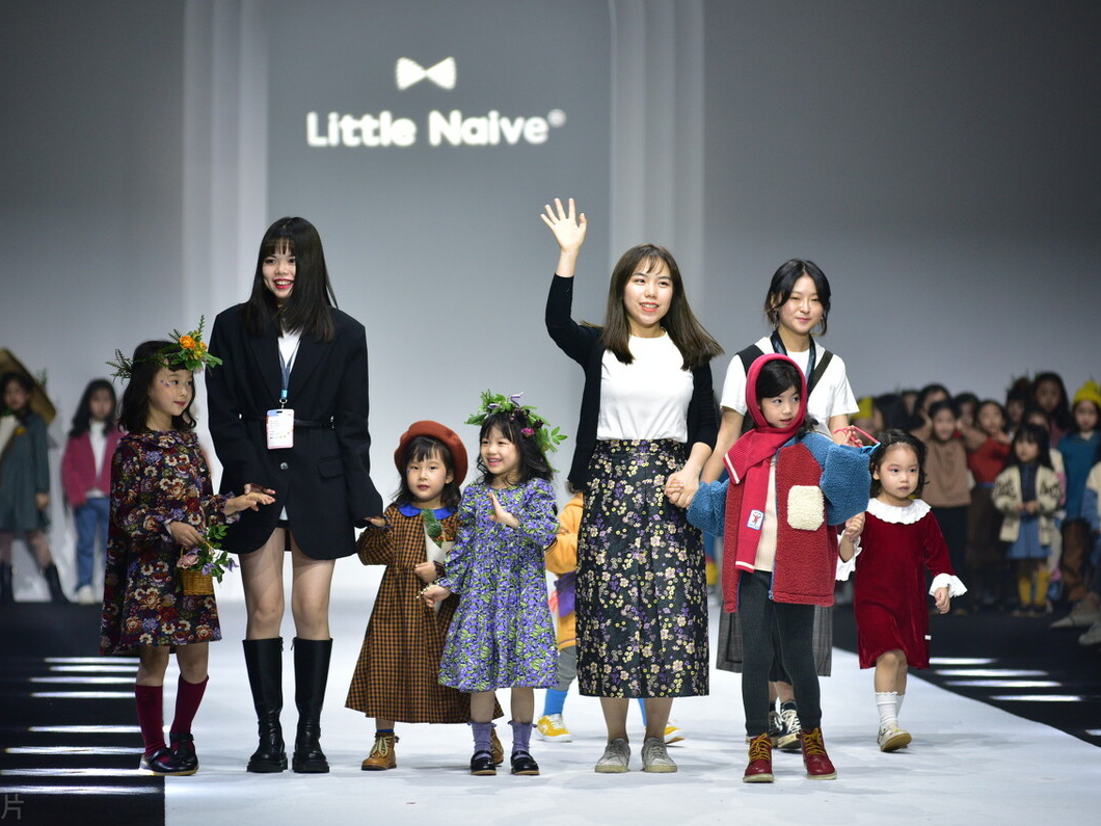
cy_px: 414
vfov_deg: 8.0
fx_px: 5884
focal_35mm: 185
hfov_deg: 10.7
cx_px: 536
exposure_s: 1/500
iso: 1000
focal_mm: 170
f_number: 4
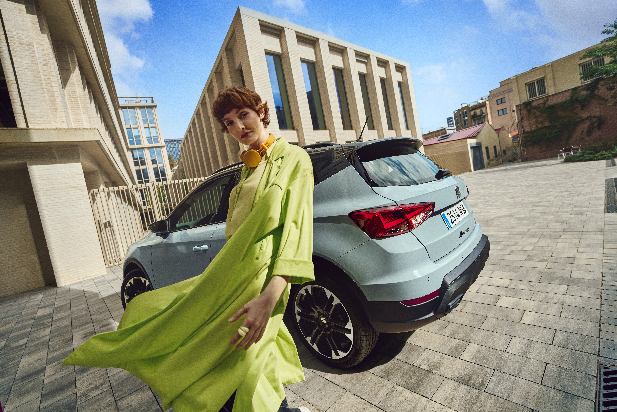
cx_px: 308
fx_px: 276
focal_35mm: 16
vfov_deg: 73.4
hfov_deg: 96.4
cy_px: 206
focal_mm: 16.1
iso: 800
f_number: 3.5
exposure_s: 1/5000
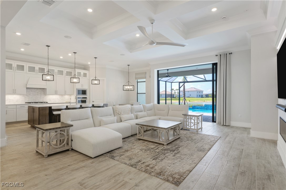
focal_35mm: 19
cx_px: 143
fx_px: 151
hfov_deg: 86.9
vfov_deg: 64.5
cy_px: 95
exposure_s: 1/10
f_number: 10
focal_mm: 19
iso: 320
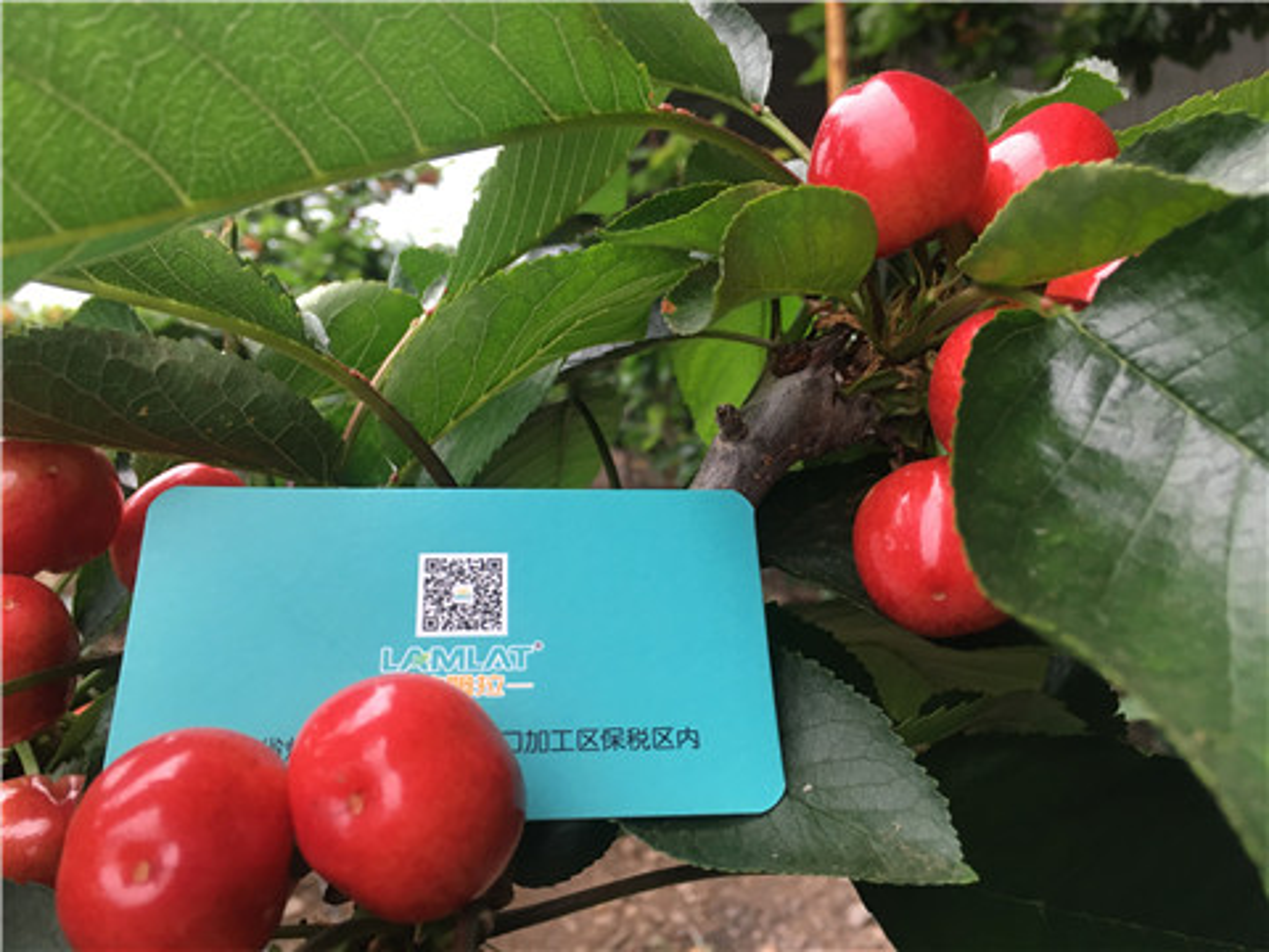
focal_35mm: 29
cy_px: 476
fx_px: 1063
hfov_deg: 61.7
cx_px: 634
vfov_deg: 48.2
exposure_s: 1/33
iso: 40
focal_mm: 4.15
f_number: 2.2
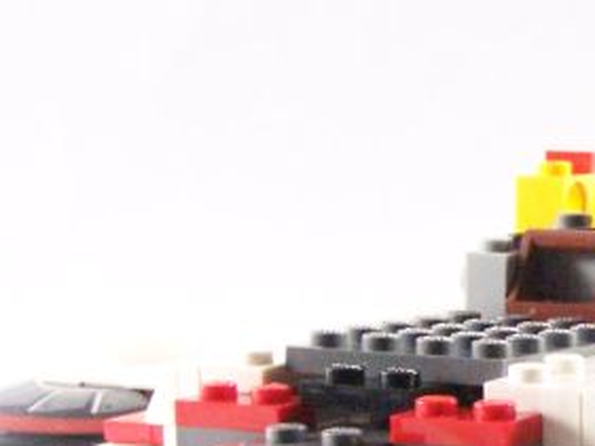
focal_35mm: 175
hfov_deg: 11.1
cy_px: 389
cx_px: 678
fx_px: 3009
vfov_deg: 8.5
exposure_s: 1/60
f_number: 3.2
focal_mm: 8
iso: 400
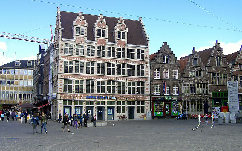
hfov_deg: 48.2
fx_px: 270
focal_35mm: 41
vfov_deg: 31.2
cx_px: 119
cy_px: 68
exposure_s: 1/400
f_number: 4
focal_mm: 7.9
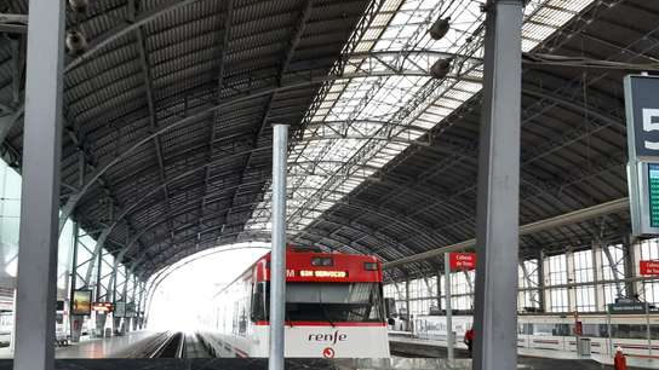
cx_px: 310
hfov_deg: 50.5
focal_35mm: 40
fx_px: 699
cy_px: 204
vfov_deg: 29.7
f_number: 1.7
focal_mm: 3.92
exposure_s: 1/50
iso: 64
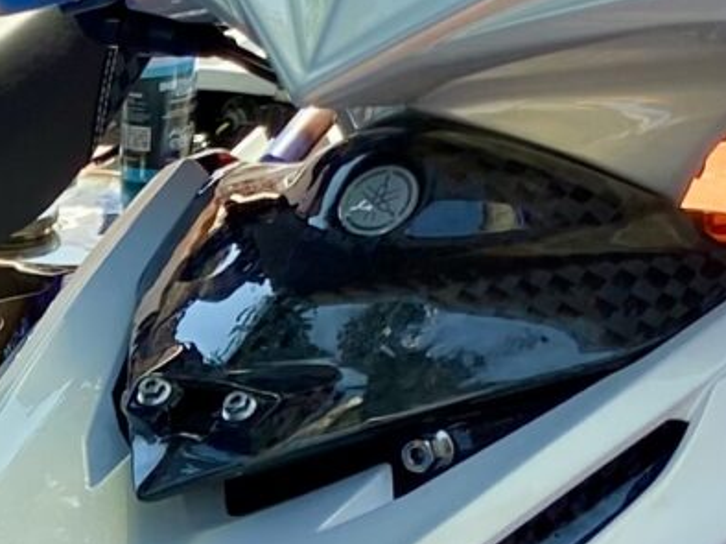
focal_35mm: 169
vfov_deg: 8.6
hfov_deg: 11.0
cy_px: 701
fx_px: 3542
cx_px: -507
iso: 32
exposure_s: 1/458
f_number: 1.8
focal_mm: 4.25
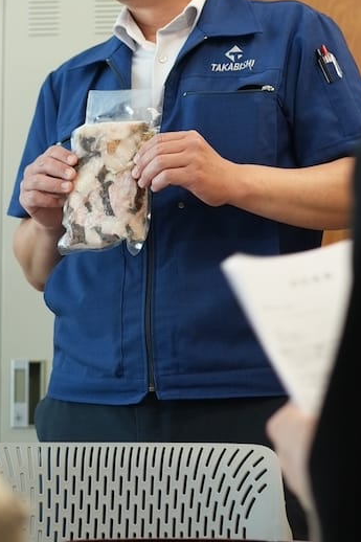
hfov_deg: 10.0
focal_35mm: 136
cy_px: 123
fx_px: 2047
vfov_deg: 15.0
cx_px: 15
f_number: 2.8
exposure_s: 1/125
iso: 500
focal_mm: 55
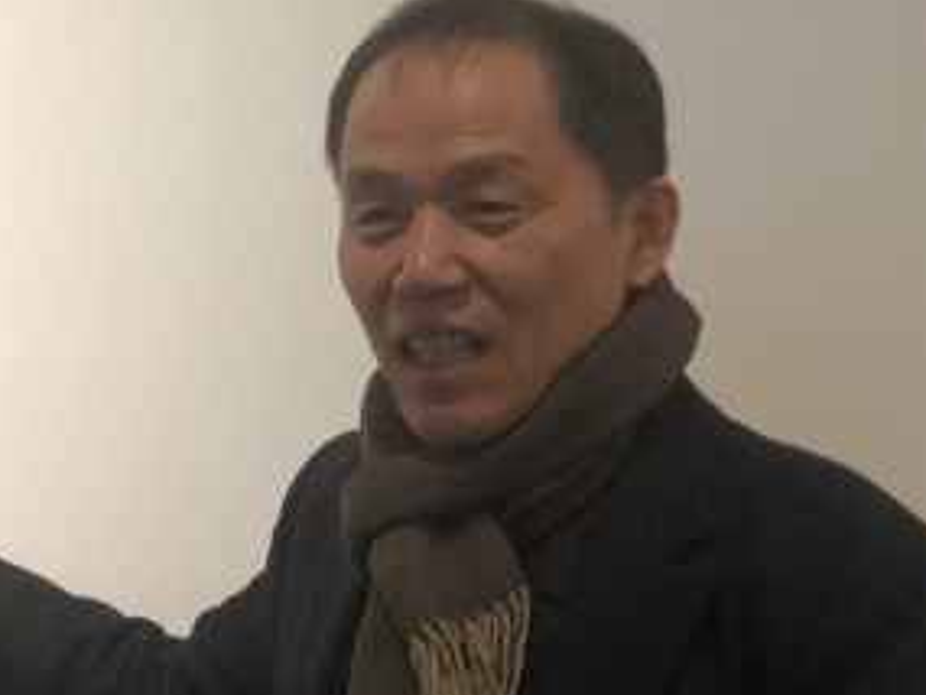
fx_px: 3318
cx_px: -104
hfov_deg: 15.4
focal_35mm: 124
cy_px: 380
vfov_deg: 12.0
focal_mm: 6
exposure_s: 1/30
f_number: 2.4
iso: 100
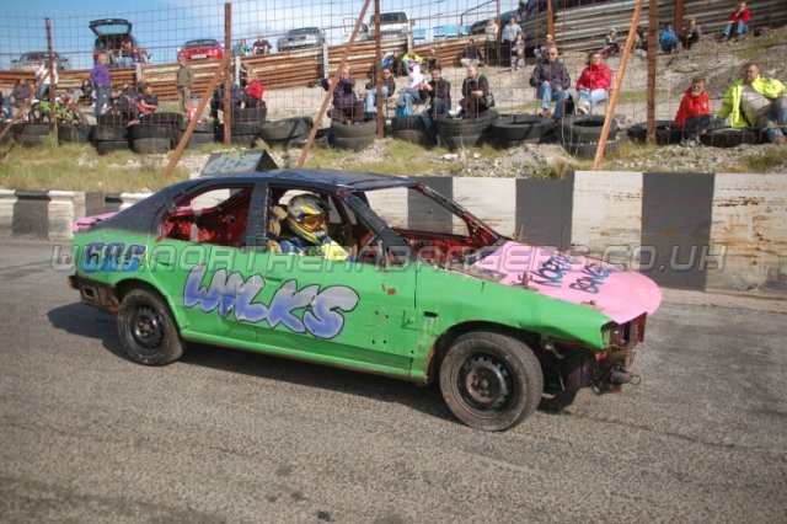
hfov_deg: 57.2
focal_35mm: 33
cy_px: 262
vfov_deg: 39.9
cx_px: 394
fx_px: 721
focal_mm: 22
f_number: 4
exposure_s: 1/1250
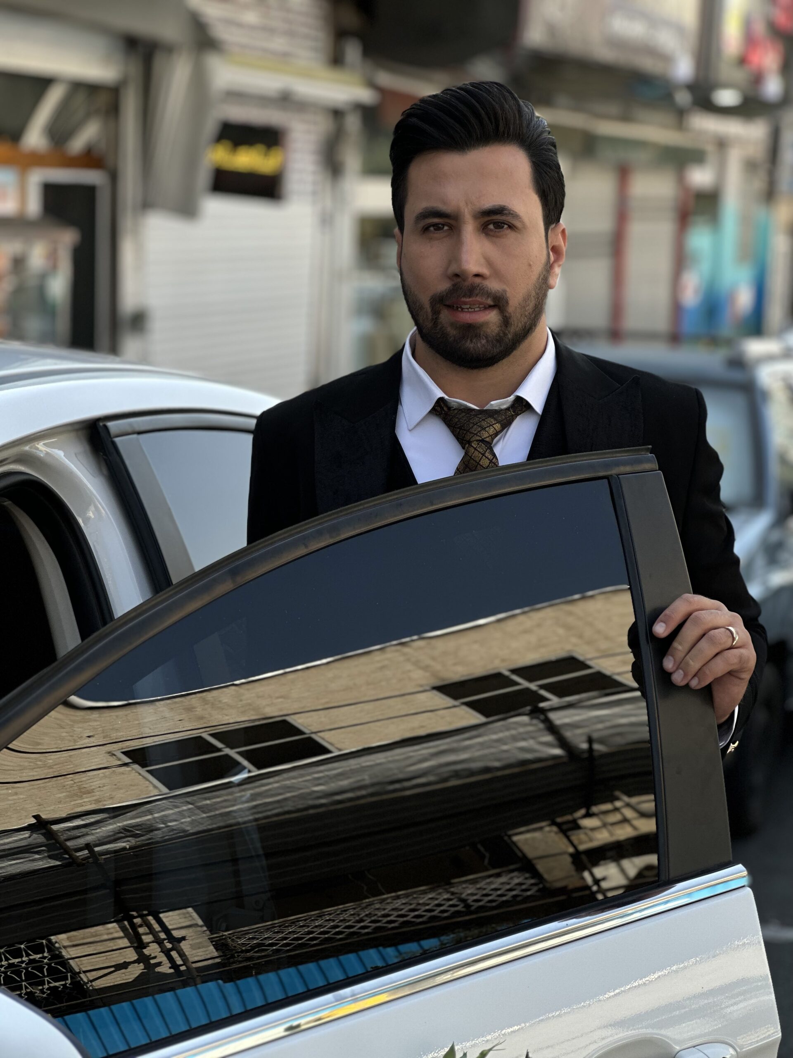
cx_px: 396
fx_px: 2352
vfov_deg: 25.3
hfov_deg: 19.1
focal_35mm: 77
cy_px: 529
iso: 25
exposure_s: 1/188
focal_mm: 9
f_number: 2.8
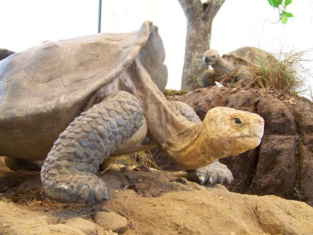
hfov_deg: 43.9
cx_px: 156
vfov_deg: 33.6
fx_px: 389
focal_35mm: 43
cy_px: 118
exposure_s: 1/30
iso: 250
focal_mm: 6.75
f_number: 2.8
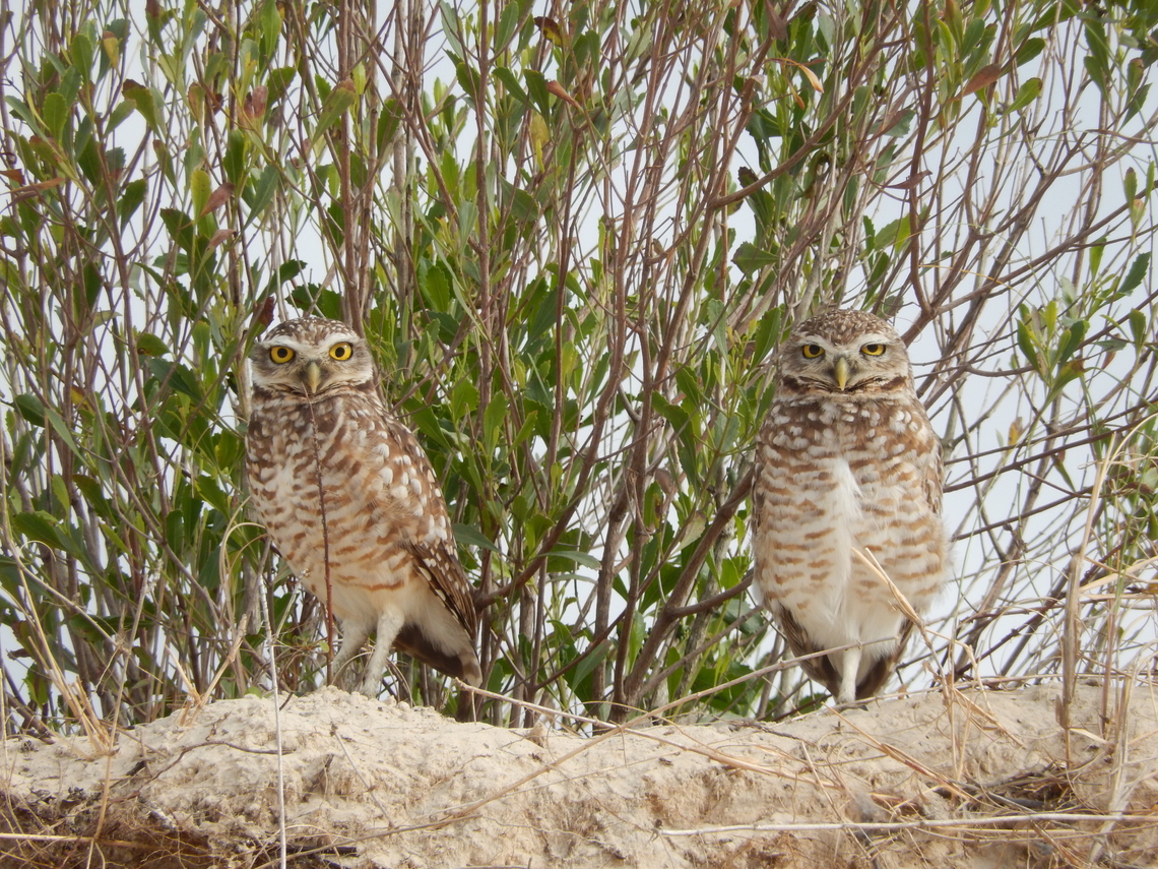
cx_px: 579
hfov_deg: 4.4
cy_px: 434
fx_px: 15054
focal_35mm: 450
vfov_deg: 3.3
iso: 125
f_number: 6.3
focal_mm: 81
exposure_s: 1/250
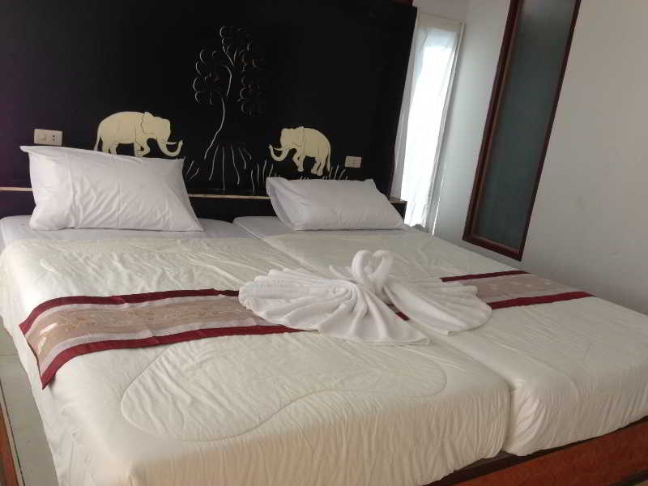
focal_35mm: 33
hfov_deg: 55.4
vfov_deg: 42.9
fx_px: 618
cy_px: 243
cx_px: 324
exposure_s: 1/60
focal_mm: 4.13
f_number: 2.4
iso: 64
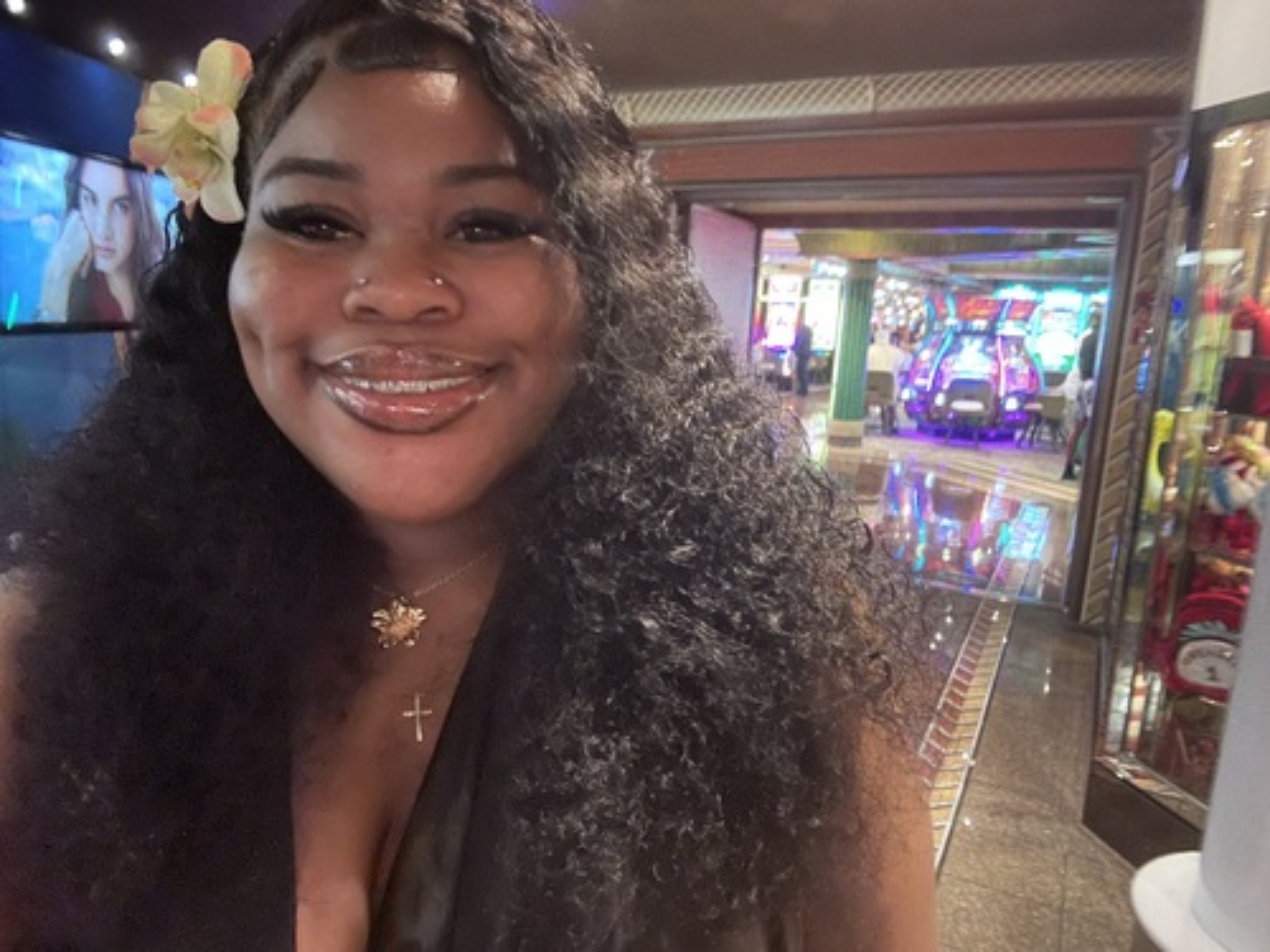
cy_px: 476
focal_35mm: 23
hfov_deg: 73.9
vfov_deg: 58.9
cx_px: 635
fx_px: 844
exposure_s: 1/15
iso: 1600
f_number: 1.9
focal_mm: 2.69
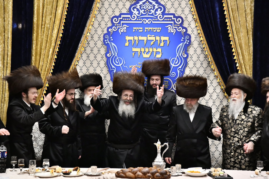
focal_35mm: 170
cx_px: 134
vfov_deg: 8.1
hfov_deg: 12.1
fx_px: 1270
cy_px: 90
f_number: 5.6
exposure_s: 1/250
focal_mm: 170
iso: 5000
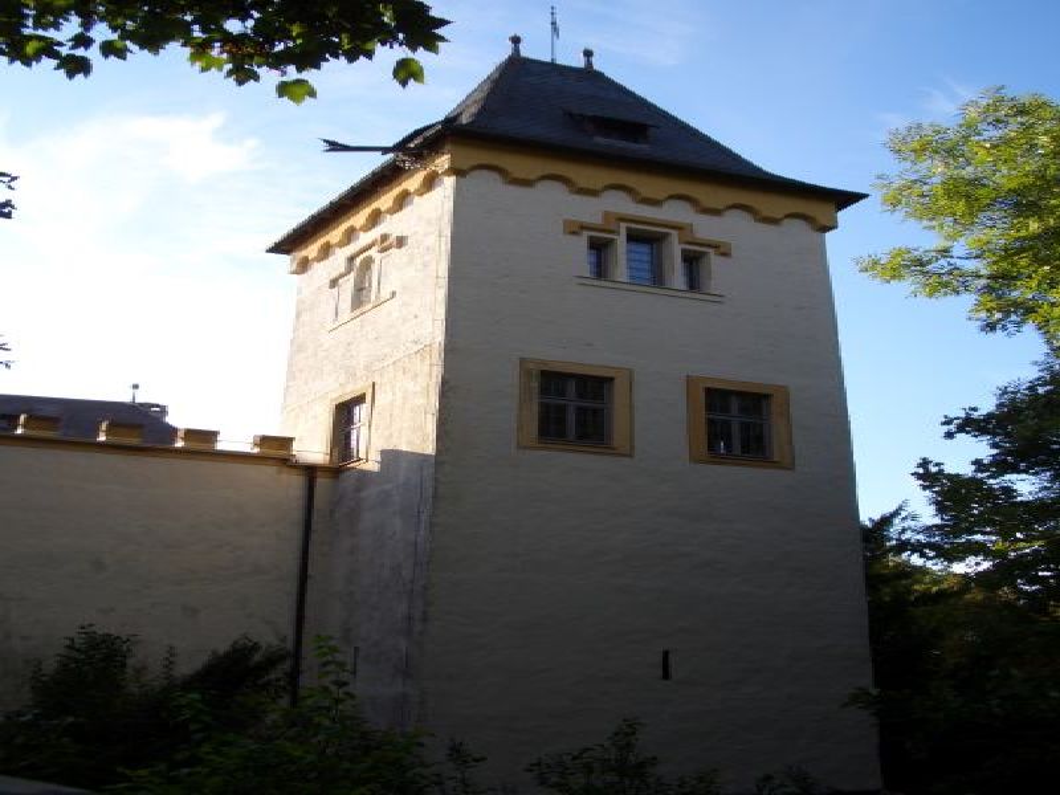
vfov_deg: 40.7
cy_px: 398
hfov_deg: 52.6
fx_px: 1072
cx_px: 530
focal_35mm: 35
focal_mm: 5.8
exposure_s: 1/200
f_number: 4.3
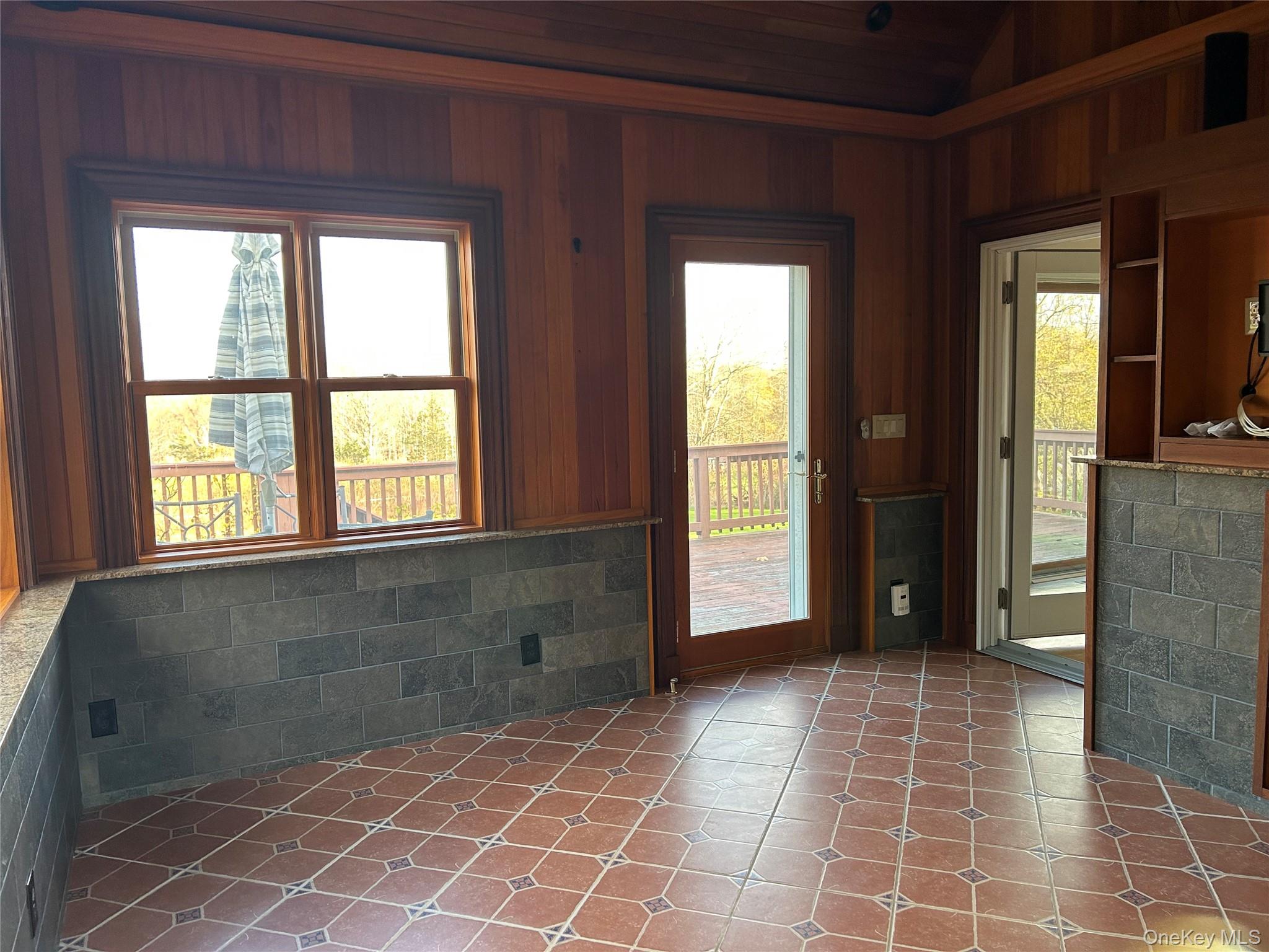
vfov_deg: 53.1
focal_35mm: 26
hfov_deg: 67.3
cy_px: 476
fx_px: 953
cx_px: 634
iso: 125
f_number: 1.5
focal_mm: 5.7
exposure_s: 1/121
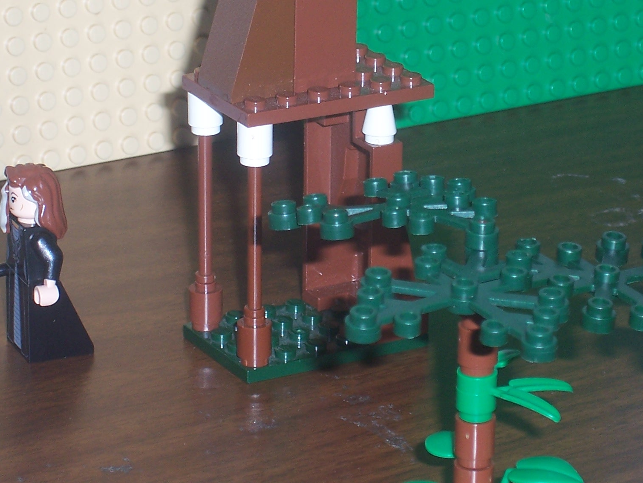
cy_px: 116
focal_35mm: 173
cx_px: 374
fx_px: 3214
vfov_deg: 8.6
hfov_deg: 11.4
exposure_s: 1/90
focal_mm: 16.8
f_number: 4.6
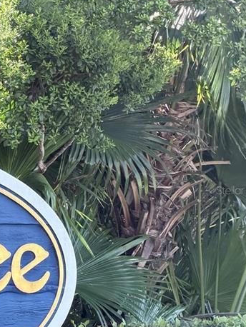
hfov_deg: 5.6
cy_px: 190
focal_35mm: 262
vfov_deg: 7.6
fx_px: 2480
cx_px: -55
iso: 64
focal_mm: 16.89
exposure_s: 1/121
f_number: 2.8
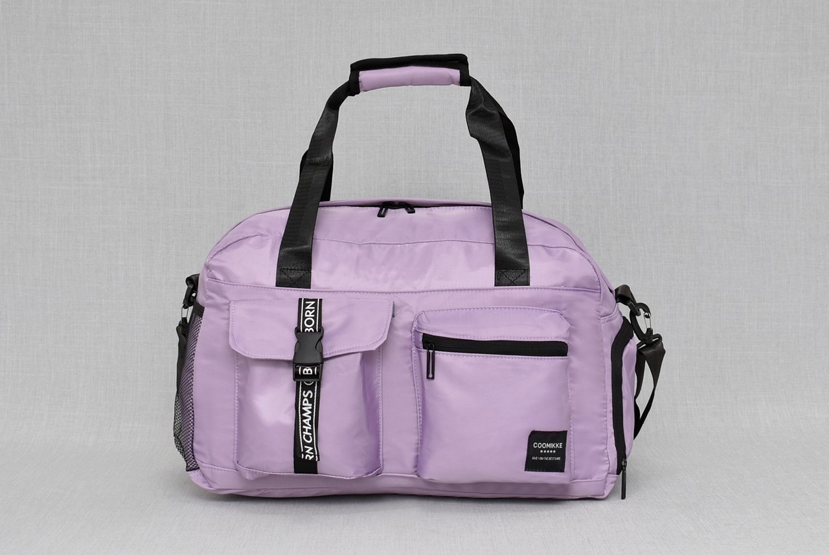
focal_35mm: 51
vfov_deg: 26.5
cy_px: 278
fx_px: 1175
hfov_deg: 38.8
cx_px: 414
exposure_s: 1/60
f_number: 5.6
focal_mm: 34
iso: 100
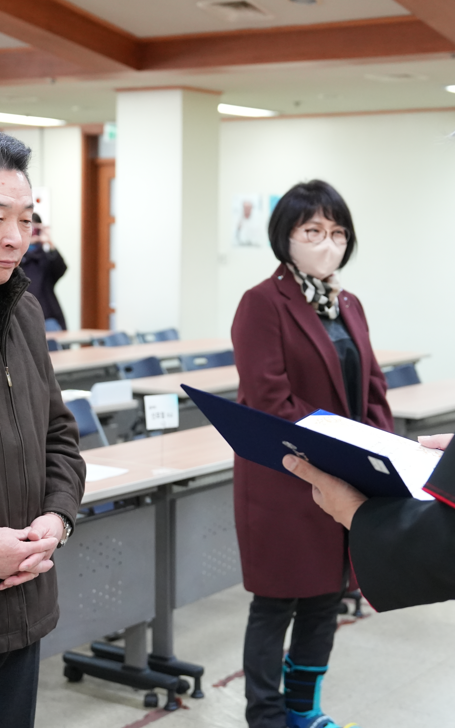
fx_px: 1309
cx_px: 228
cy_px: 366
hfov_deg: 19.7
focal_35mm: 66
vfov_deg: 31.1
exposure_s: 1/250
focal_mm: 38
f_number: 2.8
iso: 3200
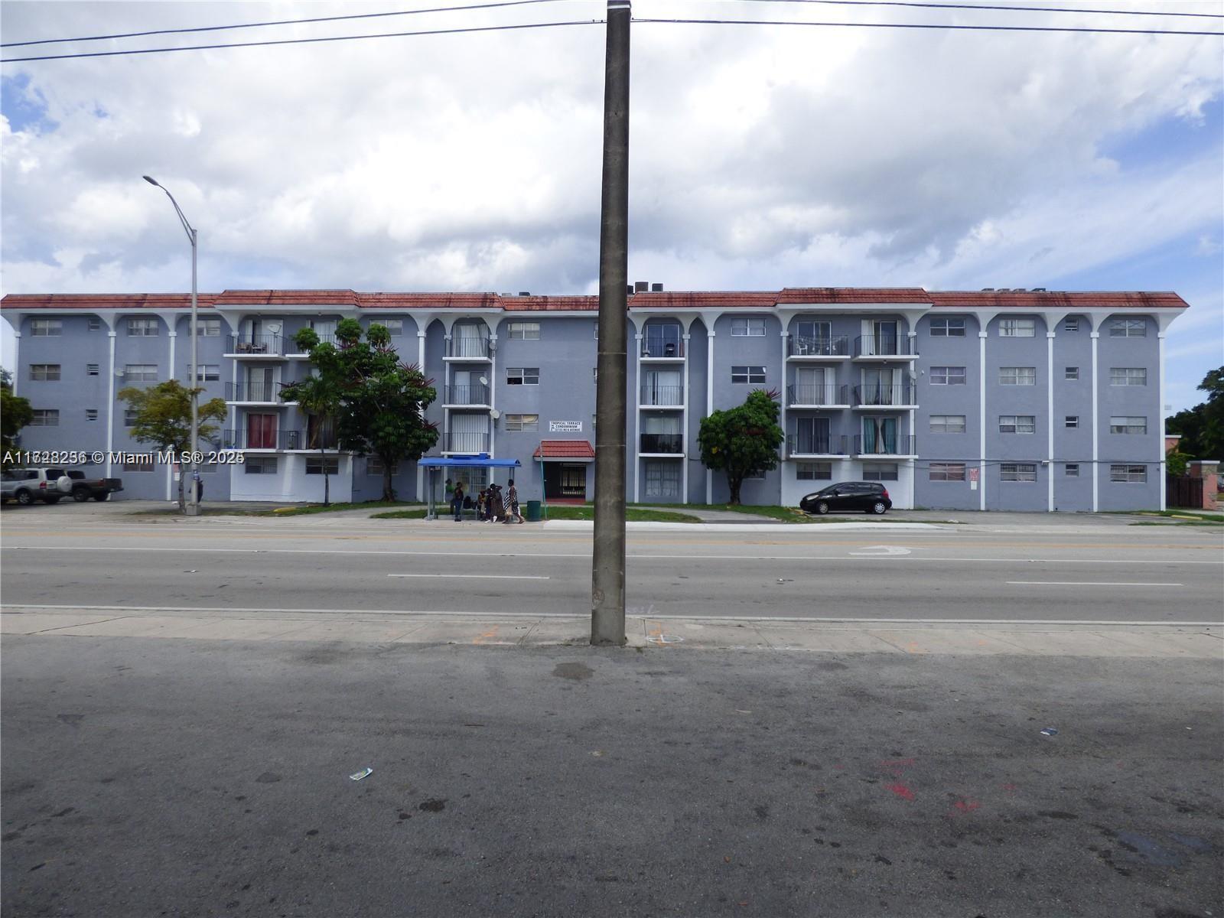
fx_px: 707
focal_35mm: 20
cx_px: 612
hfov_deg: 81.7
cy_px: 459
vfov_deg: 66.0
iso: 100
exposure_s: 1/2000
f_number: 2.8
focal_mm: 3.58
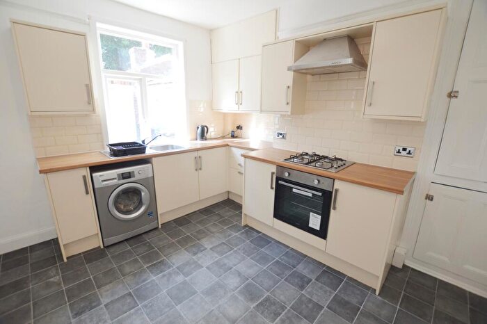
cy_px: 162
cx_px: 244
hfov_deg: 100.4
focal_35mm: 15
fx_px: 203
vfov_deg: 77.3
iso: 400
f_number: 3.5
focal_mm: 10
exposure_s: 1/100
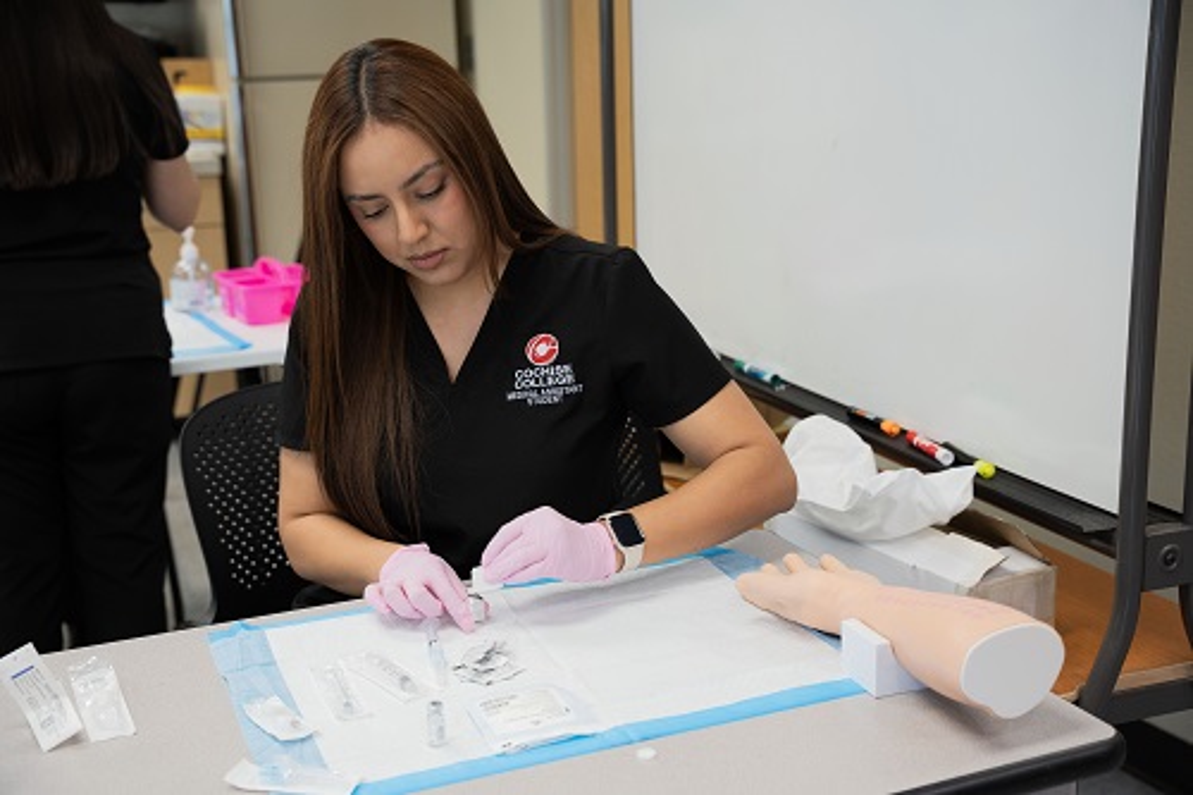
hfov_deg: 42.0
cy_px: 398
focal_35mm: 47
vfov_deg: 28.7
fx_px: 1554
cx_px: 596
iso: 1250
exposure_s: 1/160
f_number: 4
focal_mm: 46.9
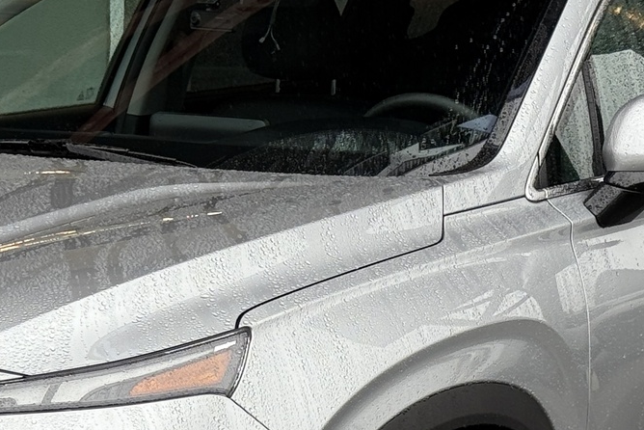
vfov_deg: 9.0
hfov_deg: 13.4
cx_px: 218
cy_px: 347
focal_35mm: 153
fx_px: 2738
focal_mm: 6.76
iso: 50
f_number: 1.78
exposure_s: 1/153
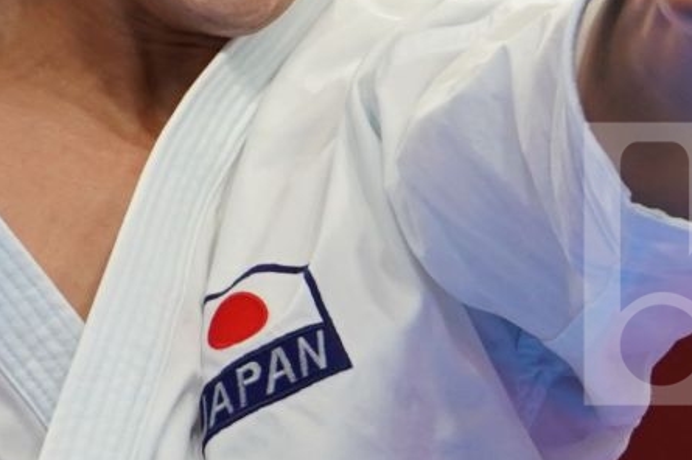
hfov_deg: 1.2
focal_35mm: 1700
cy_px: 264
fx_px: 32653
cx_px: 202
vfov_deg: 0.8
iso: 1250
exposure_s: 1/500
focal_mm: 280
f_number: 4
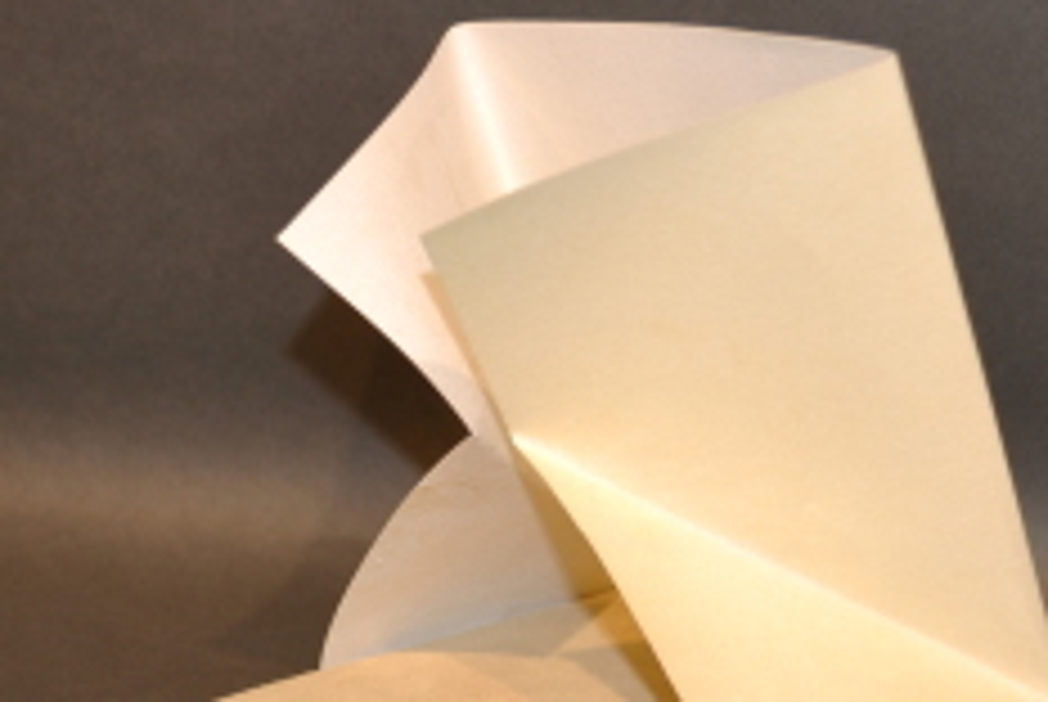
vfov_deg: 15.9
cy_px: 670
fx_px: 2478
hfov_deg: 23.9
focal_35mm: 85
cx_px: 526
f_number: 3.8
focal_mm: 22
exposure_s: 1/60
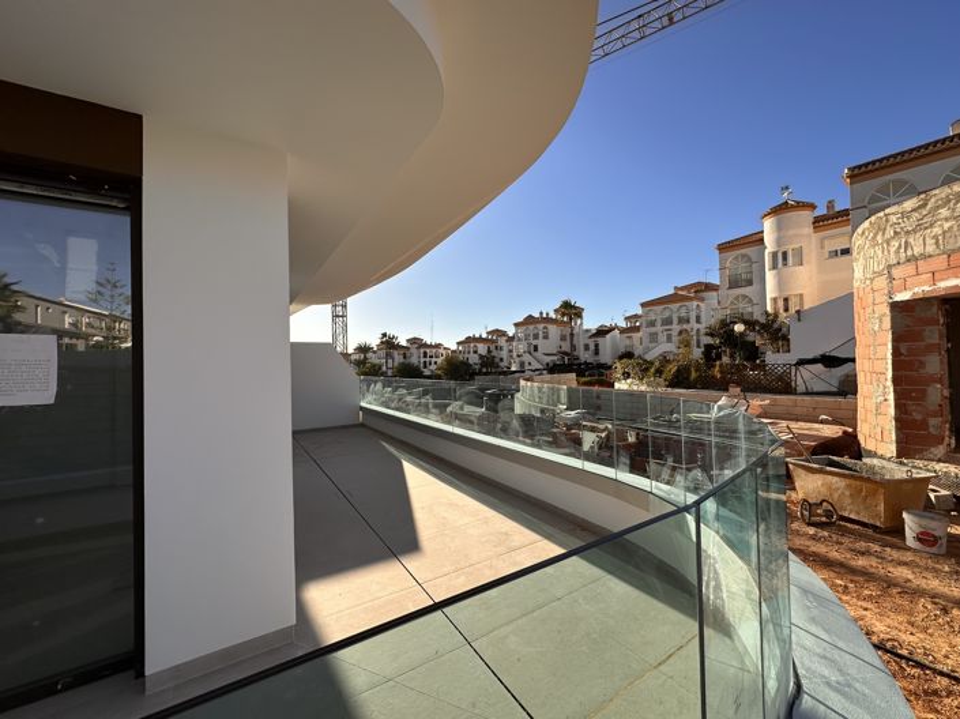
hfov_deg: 102.1
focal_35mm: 14
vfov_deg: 85.6
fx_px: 388
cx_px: 480
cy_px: 360
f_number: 2.2
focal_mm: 2.22
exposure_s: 1/2817
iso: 50
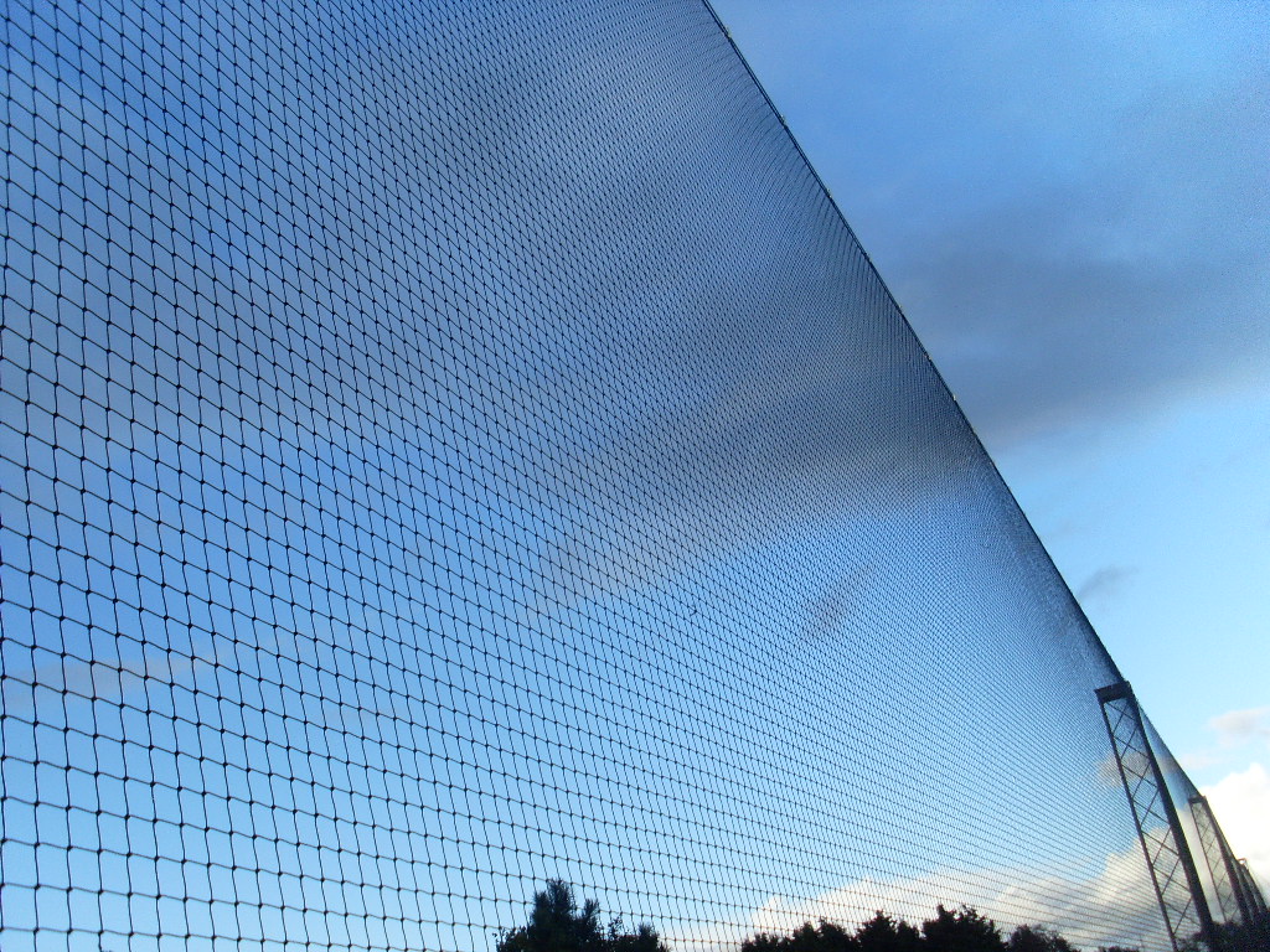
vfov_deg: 37.7
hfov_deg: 49.0
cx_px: 635
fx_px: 1394
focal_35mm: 38
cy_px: 476
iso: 80
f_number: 7.7
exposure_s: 1/180
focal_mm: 6.3
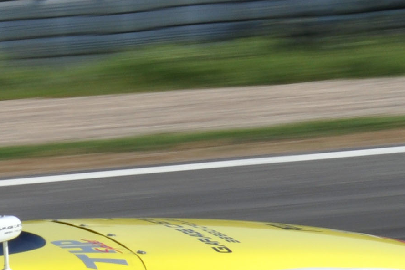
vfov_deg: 3.1
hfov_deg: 4.6
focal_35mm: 448
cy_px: 360
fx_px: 5040
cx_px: -188
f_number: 16
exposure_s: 1/200
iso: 200
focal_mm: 62
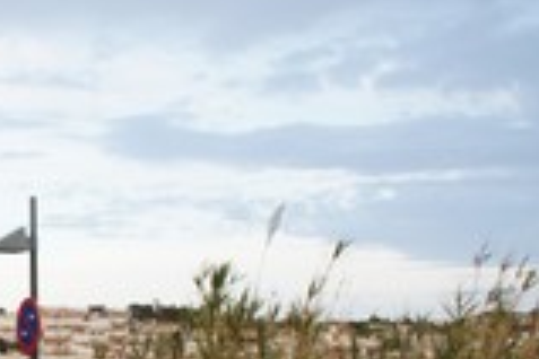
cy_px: 391
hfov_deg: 24.2
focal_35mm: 78
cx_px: -58
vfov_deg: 17.0
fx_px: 1168
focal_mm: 18
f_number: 4.5
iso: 100
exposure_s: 1/80
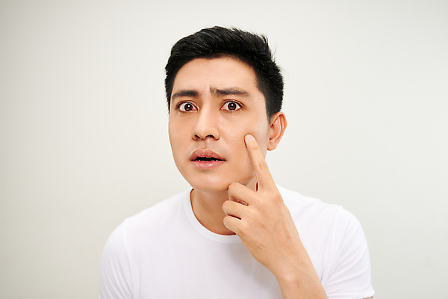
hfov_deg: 54.4
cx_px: 224
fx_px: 436
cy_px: 150
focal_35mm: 35
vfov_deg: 37.9
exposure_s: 1/160
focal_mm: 35
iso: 100
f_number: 5.6
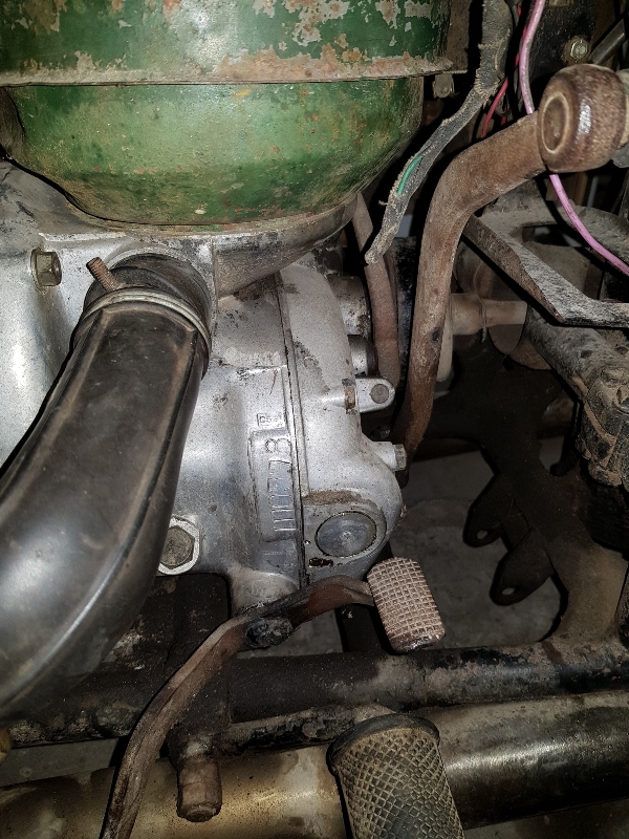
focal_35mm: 26
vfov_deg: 67.3
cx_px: 314
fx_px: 630
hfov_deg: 53.1
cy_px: 420
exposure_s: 1/50
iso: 40
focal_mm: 4.2
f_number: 1.7
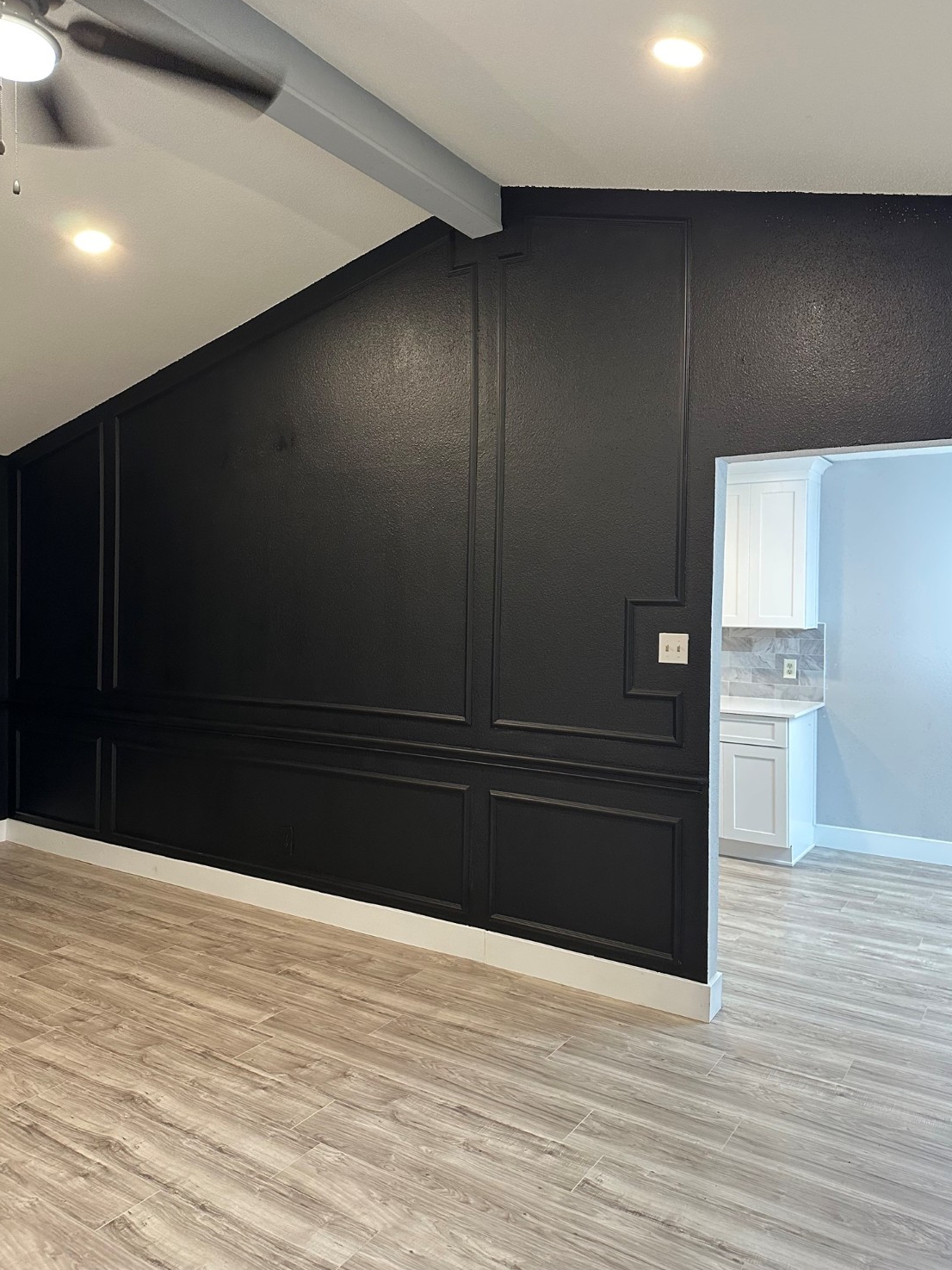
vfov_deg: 69.4
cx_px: 490
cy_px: 613
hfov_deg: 54.9
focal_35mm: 25
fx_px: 917
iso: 400
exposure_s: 1/60
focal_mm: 6.86
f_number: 1.78
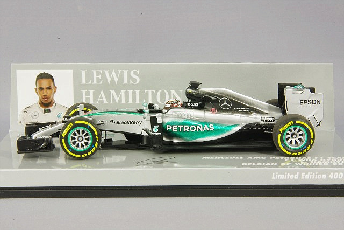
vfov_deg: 12.2
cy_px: 115
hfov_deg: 18.3
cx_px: 172
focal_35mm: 112
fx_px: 1070
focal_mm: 75
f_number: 32
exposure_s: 1
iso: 400
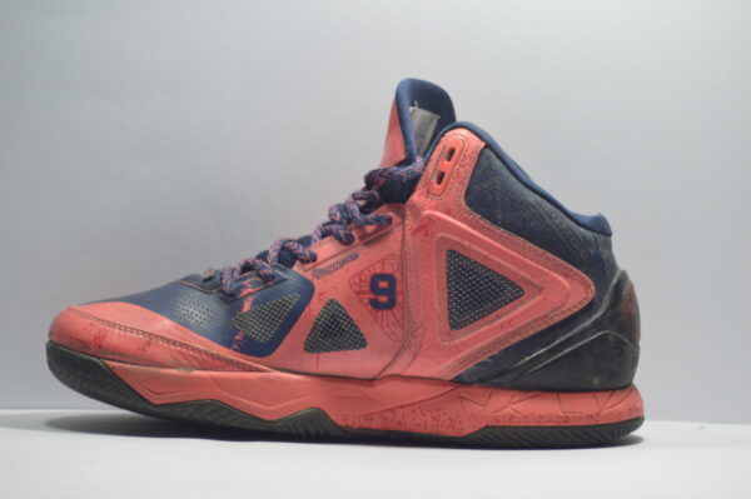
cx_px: 376
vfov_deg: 6.8
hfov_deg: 10.2
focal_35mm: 202
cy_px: 250
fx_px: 4221
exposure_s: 1/125
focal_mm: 135
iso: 640
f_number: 4.2
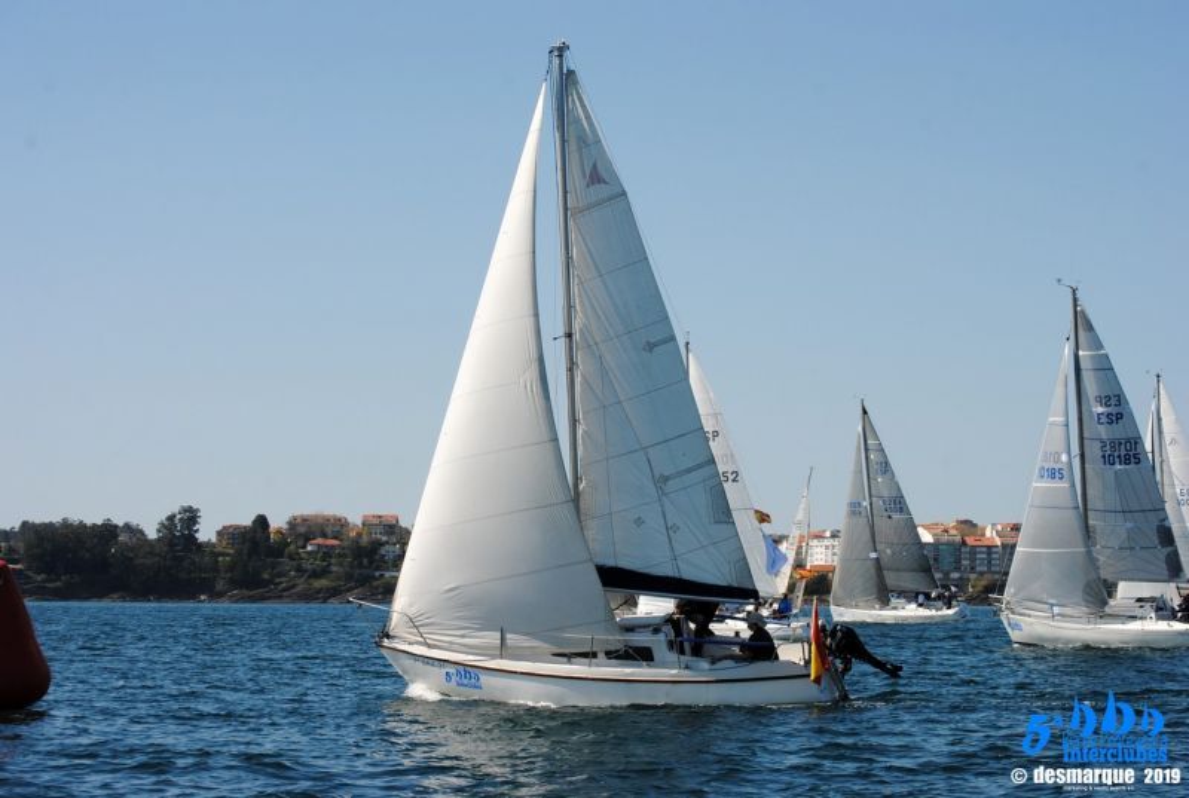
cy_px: 399
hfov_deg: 24.6
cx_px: 594
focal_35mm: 82
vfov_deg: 16.6
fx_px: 2730
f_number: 8
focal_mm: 55
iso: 100
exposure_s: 1/250
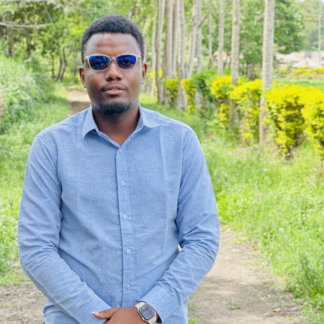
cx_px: 127
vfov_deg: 15.1
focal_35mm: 115
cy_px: 190
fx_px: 1218
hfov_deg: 15.1
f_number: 2.8
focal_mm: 9
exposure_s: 1/121
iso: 50
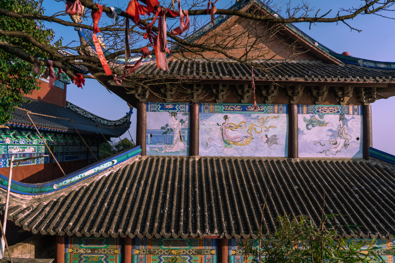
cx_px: 198
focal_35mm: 24
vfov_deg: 53.1
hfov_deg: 73.7
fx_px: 263
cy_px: 132
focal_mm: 24
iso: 1600
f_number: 4
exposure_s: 1/6400
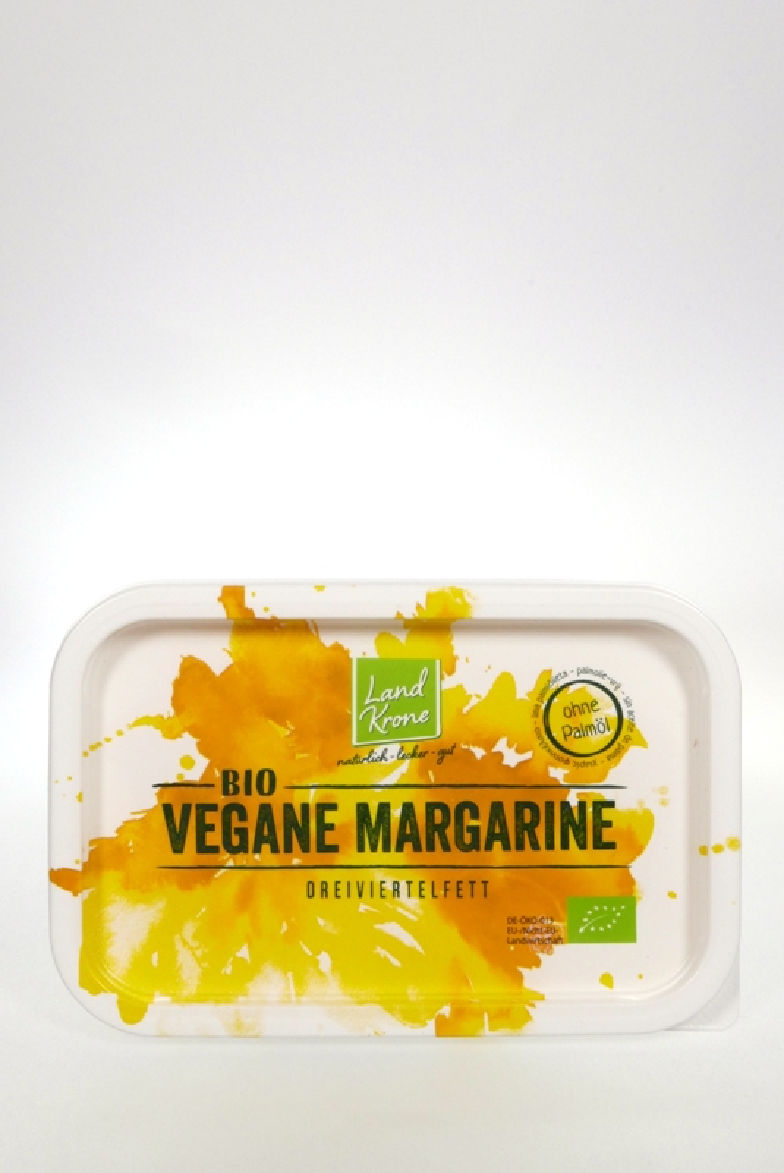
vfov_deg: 40.3
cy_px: 586
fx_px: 1597
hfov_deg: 27.6
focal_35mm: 49
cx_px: 392
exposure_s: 1/60
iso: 800
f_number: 16
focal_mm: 22
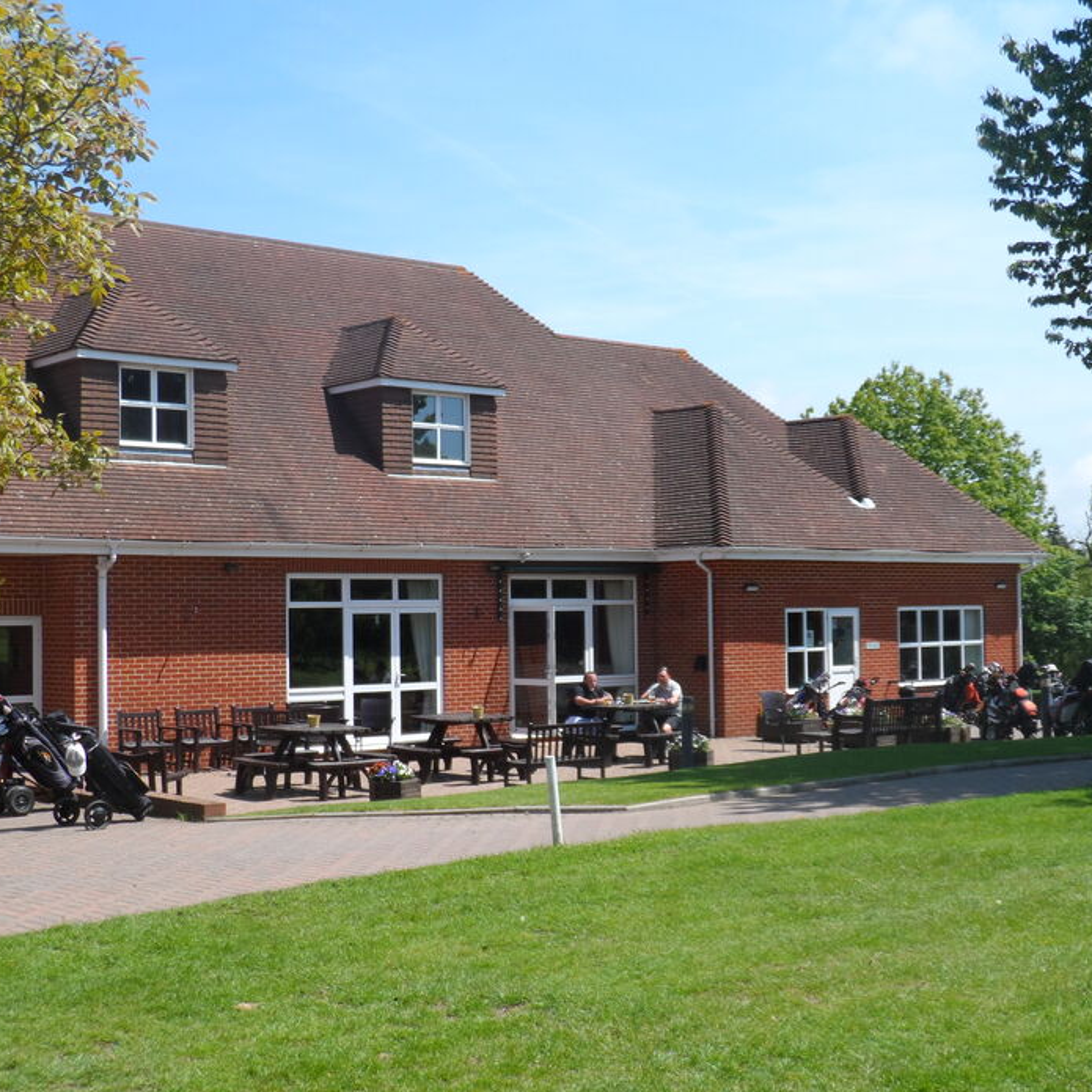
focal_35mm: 49
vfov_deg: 34.7
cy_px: 552
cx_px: 512
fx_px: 1749
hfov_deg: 34.7
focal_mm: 6.8
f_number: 3.7
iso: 80
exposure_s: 1/500
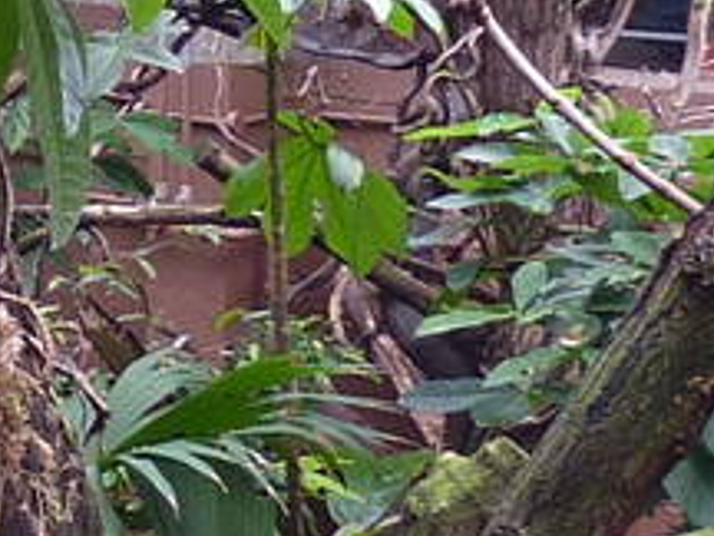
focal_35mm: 185
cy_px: -3
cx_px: -635
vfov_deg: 8.0
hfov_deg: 10.0
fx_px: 3816
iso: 100
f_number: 3.3
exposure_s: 1/30
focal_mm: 4.1
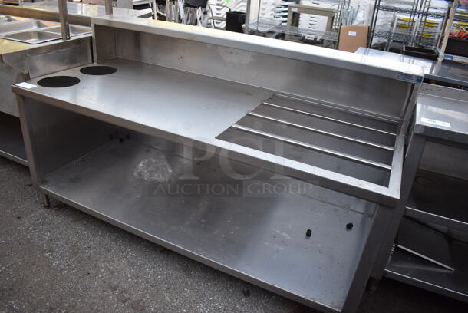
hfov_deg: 67.3
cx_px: 234
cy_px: 156
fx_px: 351
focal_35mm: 27
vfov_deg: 48.0
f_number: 3.5
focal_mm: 18
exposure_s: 1/250
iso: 400
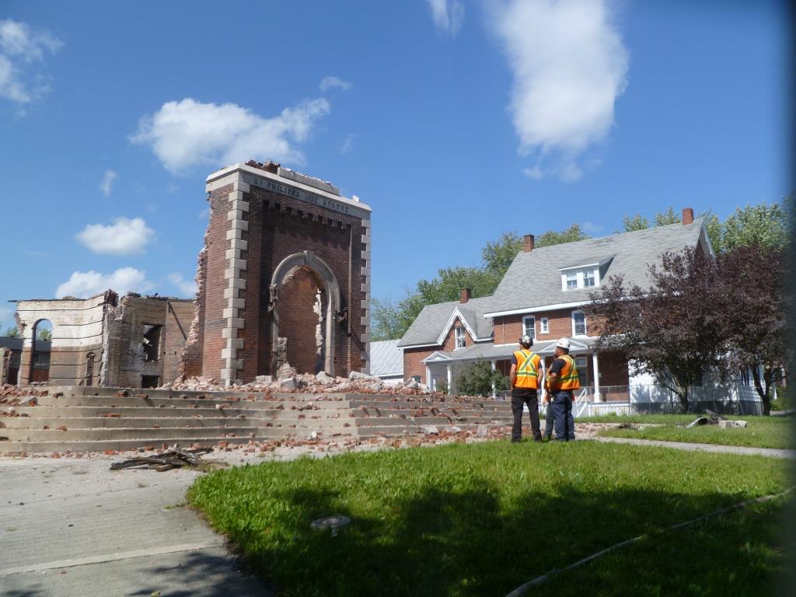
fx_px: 644
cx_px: 398
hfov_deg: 63.4
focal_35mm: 28
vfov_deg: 49.7
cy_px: 298
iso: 80
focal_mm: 5
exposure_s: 1/800
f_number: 3.3
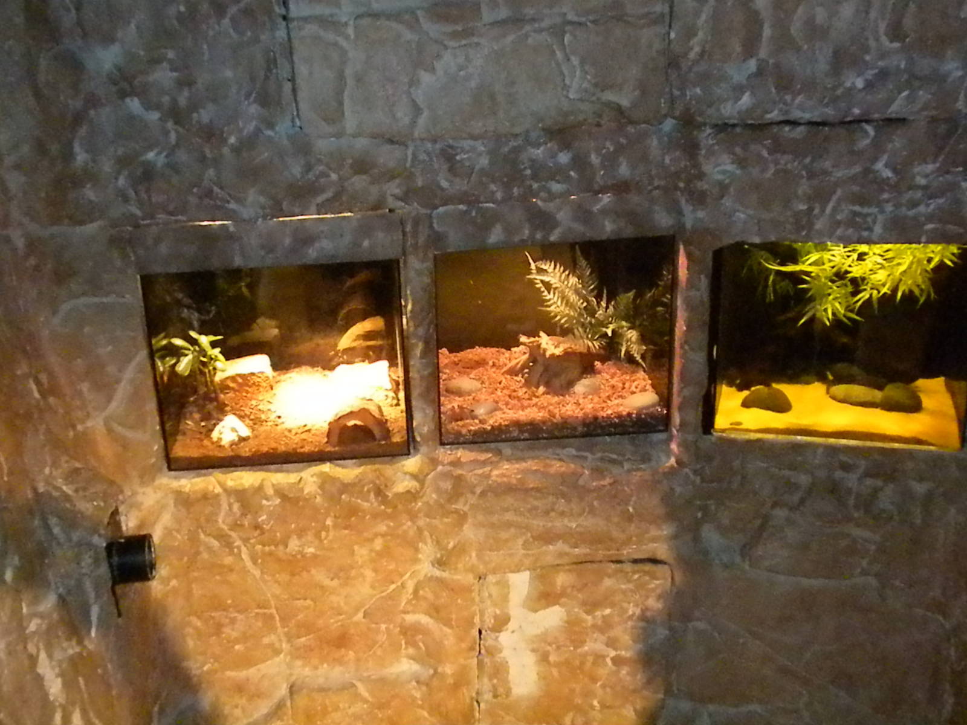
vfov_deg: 38.7
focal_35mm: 37
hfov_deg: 50.1
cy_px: 362
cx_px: 484
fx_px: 1034
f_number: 3.5
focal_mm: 6.6
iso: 3200
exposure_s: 1/30
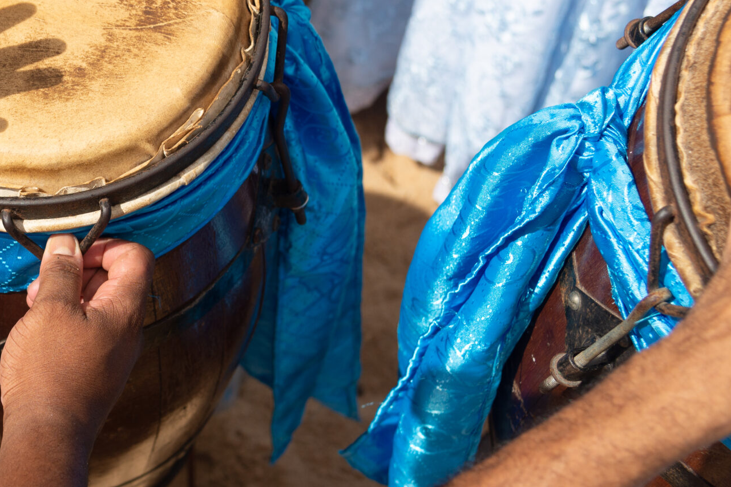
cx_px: 67
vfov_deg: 17.1
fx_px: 1624
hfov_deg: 24.6
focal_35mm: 80
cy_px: 226
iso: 220
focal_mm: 40
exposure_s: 1/2000
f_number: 4
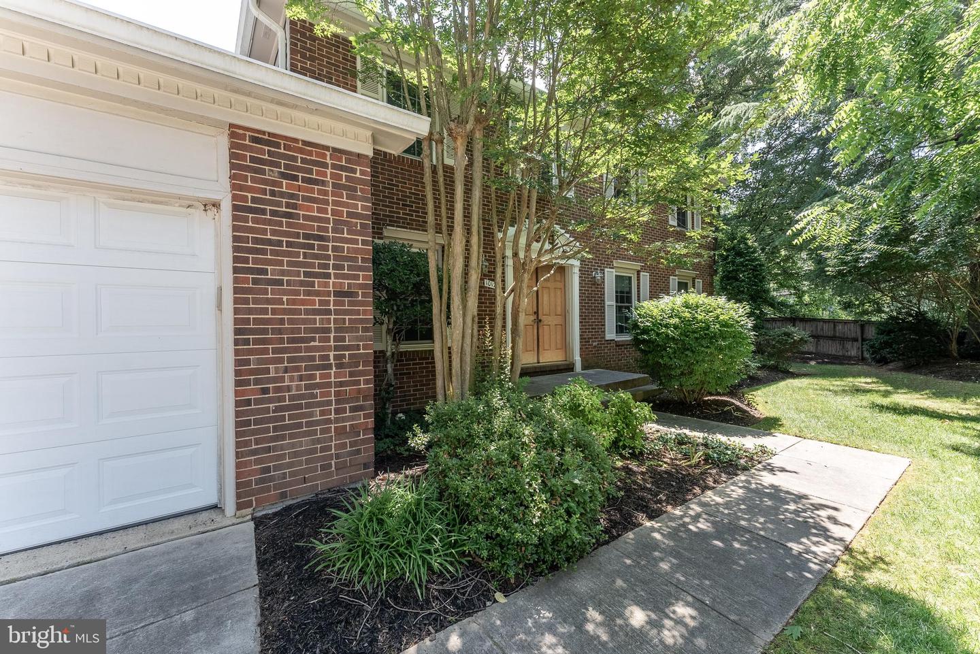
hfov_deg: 104.2
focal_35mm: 14
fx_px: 381
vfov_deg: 81.2
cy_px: 327
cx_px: 490
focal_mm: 14
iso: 320
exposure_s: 1/250
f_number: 8
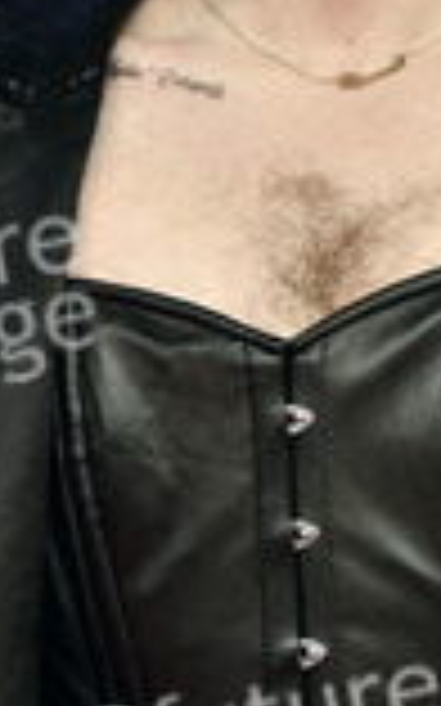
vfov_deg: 4.0
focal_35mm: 520
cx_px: 356
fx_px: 10009
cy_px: 99
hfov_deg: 2.5
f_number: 5.6
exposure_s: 1/200
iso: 2000
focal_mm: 200
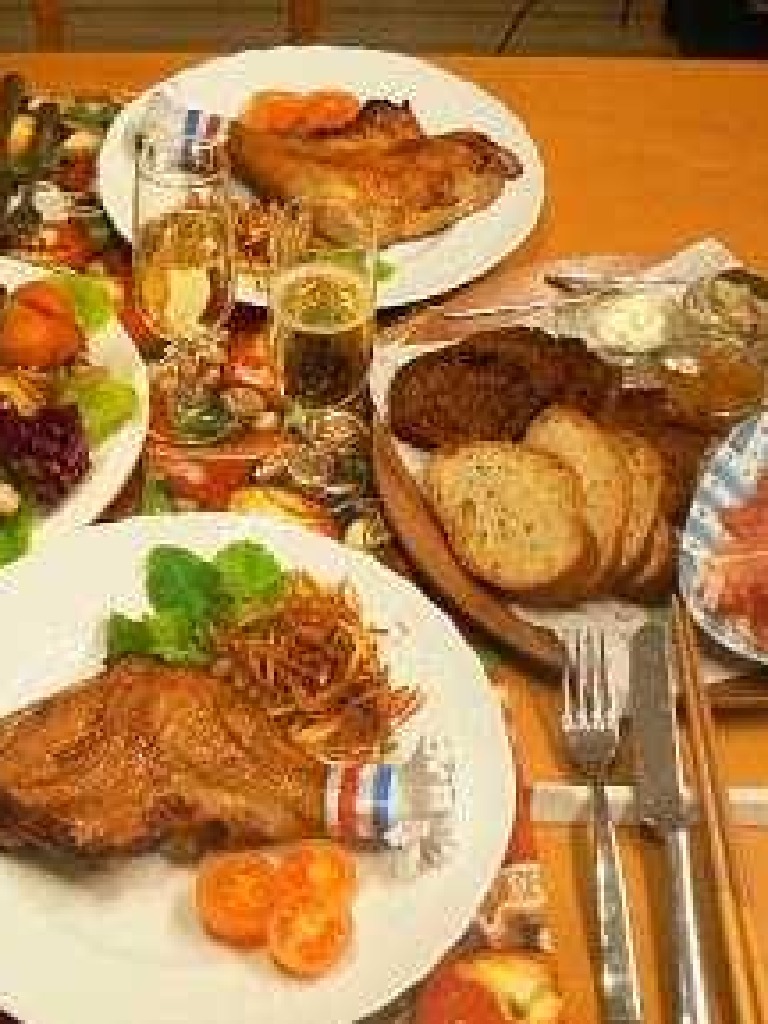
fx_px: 1479
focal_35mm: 50
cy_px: 501
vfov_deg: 38.2
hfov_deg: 28.5
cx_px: 160
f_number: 2.8
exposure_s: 1/25
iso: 200
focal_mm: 6
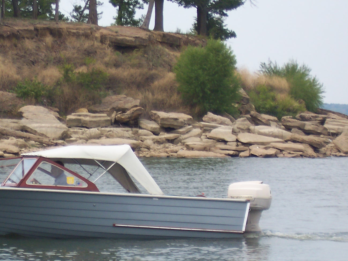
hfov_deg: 8.4
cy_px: 173
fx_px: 2352
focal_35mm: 234
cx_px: 90
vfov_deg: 6.3
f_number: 4.8
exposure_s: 1/350
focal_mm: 22
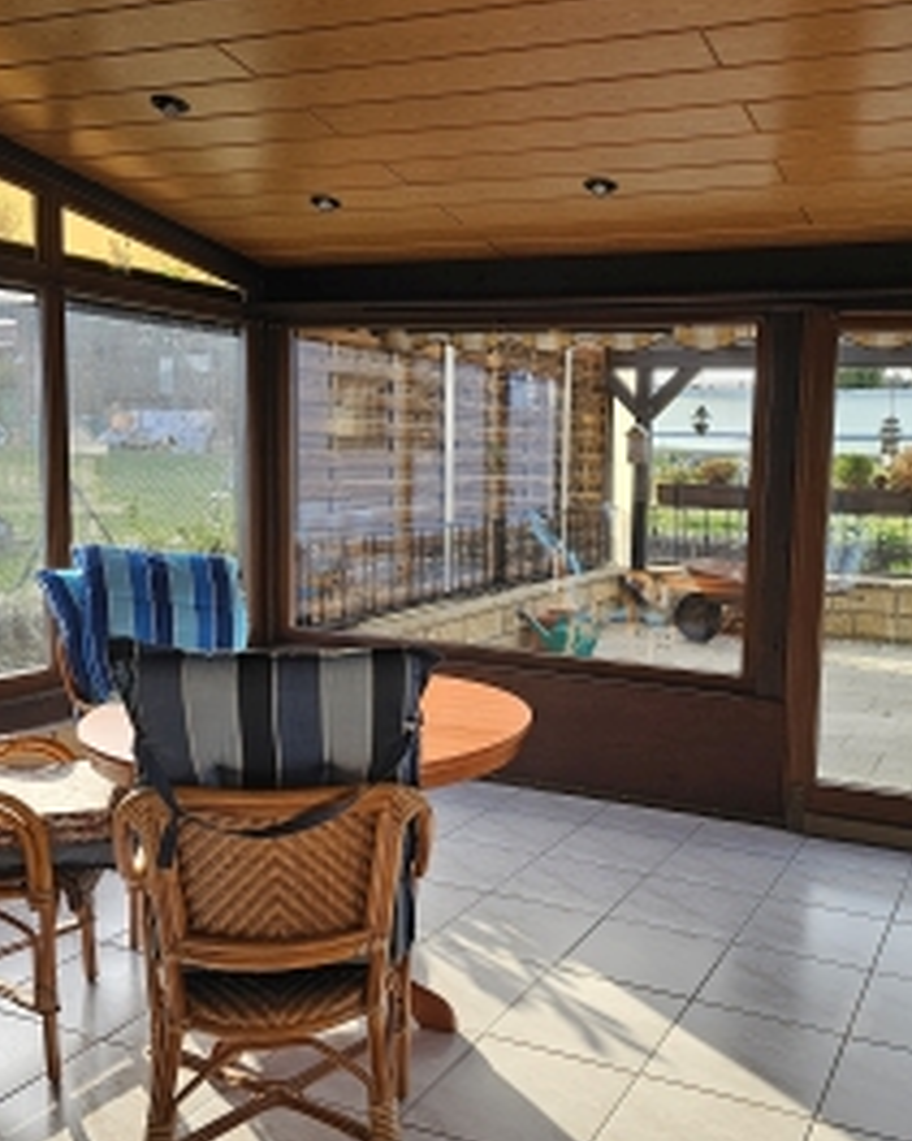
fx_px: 1148
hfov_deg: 42.9
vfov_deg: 52.8
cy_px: 596
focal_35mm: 34
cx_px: 592
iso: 32
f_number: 1.7
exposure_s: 1/190
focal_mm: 6.3
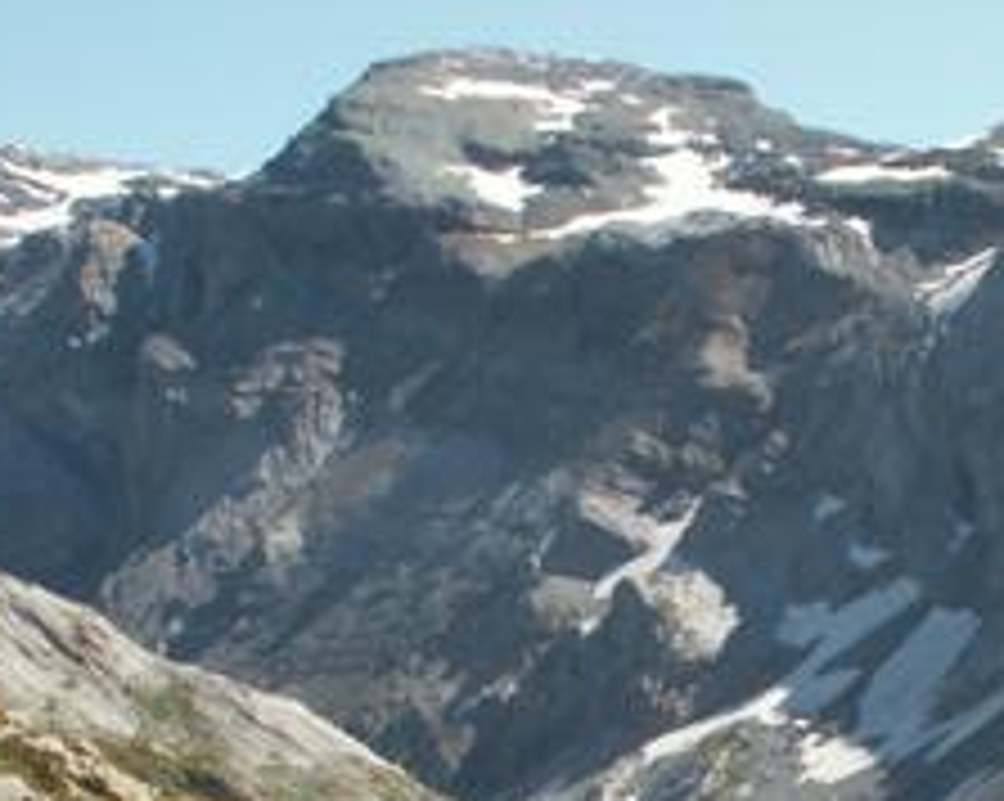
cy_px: 855
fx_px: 2909
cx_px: 873
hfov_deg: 19.3
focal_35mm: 98
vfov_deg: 15.3
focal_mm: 5.86
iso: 50
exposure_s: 1/160
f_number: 6.3
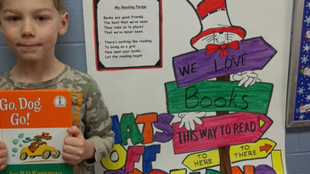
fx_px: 353
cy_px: 80
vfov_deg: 27.7
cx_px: 141
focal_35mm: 43
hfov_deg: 47.3
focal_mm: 6.5
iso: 160
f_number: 3.1
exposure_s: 1/25
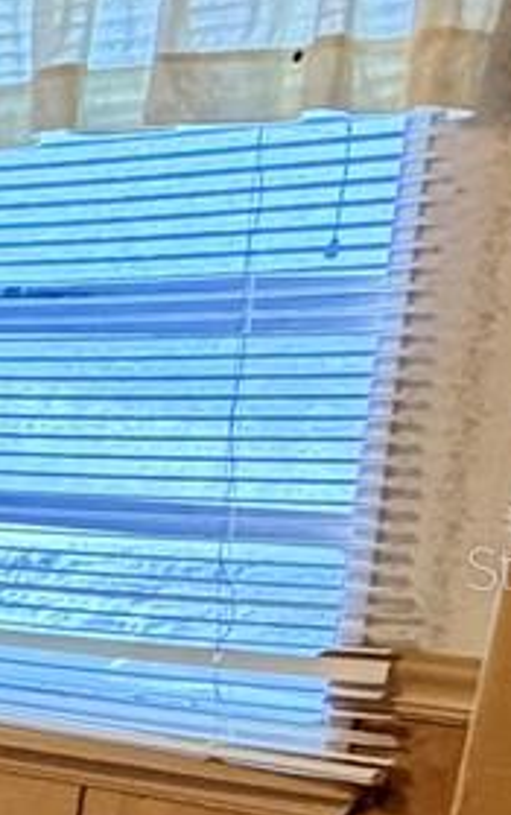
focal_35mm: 85
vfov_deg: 24.2
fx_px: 1889
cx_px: -1594
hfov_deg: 7.9
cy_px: 567
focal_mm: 2.22
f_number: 2.2
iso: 250
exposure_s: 1/60
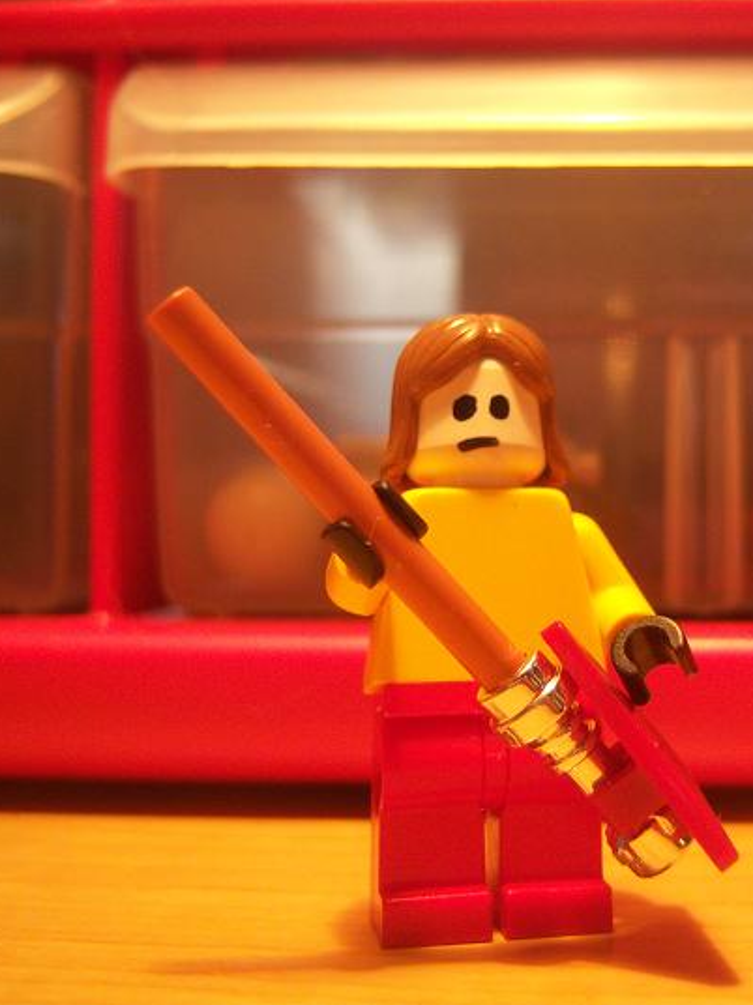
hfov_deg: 29.1
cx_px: 581
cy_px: 498
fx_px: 1423
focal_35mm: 49
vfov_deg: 38.9
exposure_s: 1/50
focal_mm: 7.5
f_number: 2.8
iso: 160
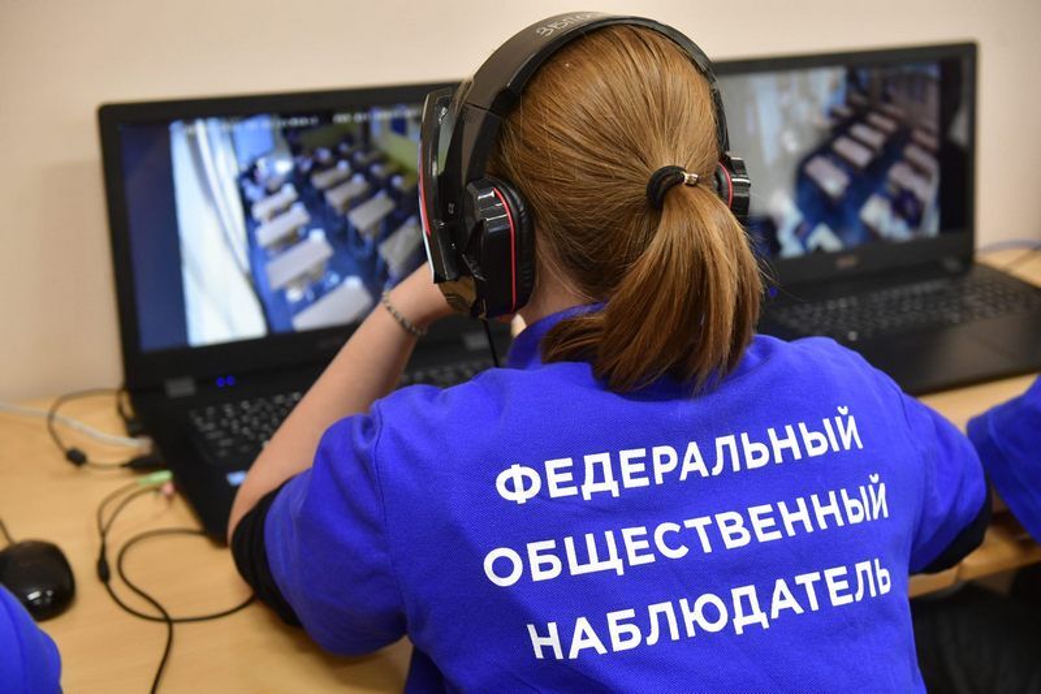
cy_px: 347
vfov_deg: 26.0
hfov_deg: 38.2
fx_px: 1503
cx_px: 520
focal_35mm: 52
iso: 2500
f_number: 3.2
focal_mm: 52
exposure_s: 1/250
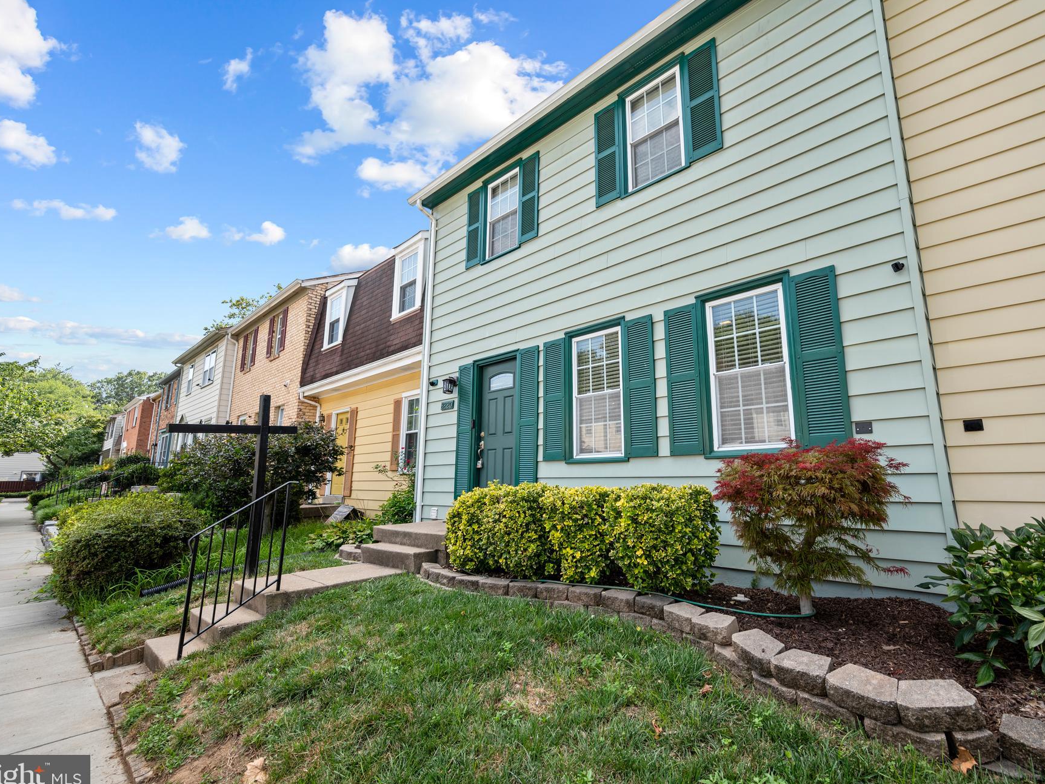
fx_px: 483
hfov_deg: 94.2
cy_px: 385
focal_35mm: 16
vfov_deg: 78.1
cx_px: 576
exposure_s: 1/250
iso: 100
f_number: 5
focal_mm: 14
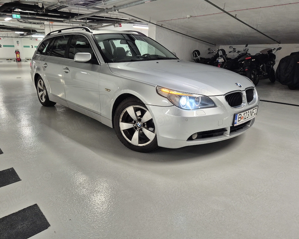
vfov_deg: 56.8
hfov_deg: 67.9
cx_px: 133
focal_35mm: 25
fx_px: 221
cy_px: 118
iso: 320
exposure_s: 1/100
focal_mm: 5.4
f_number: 1.8
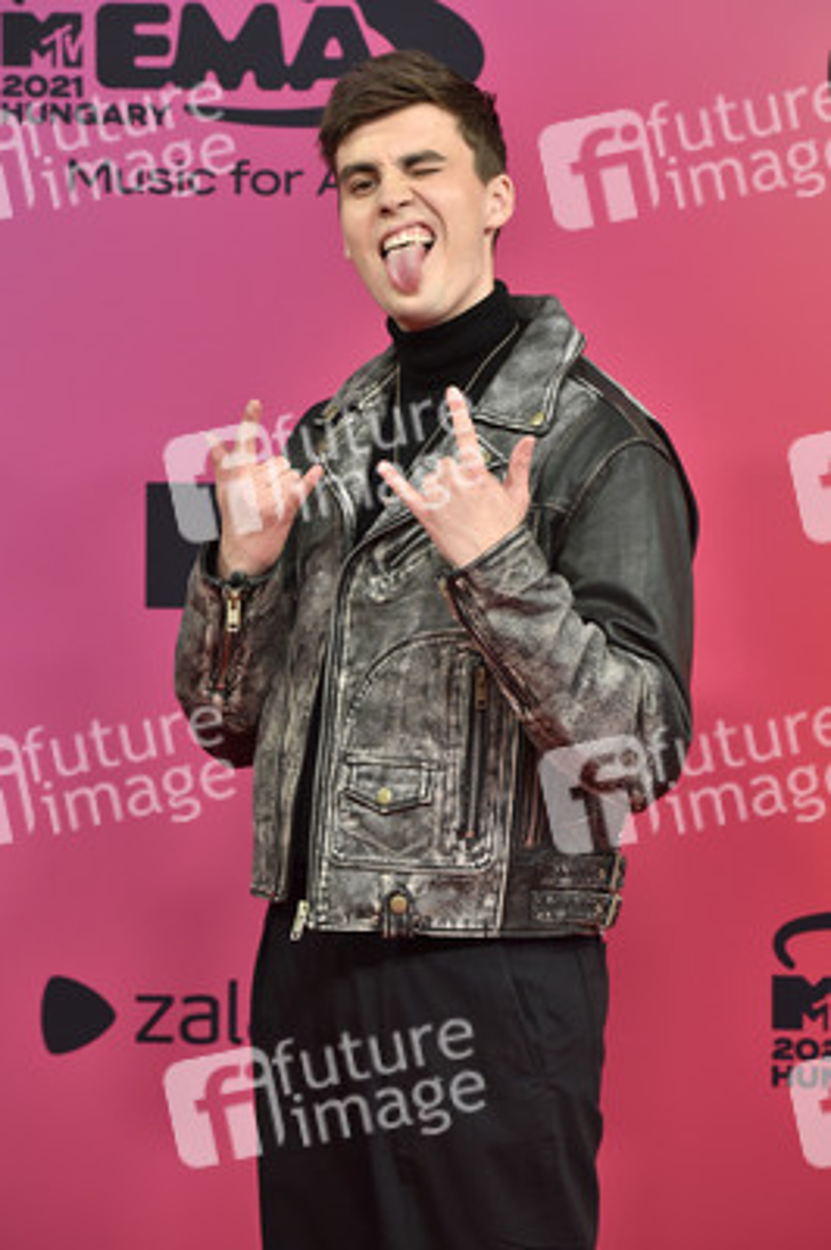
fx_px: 4509
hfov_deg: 10.5
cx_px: 416
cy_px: 625
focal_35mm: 130
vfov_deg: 15.8
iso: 2000
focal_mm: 130
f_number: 5.6
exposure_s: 1/160
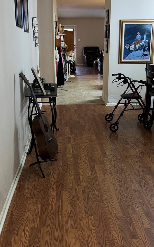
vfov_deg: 47.2
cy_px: 120
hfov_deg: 30.5
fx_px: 282
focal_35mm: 42
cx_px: 78
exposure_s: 1/15
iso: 80
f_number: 1.6
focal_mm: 5.1
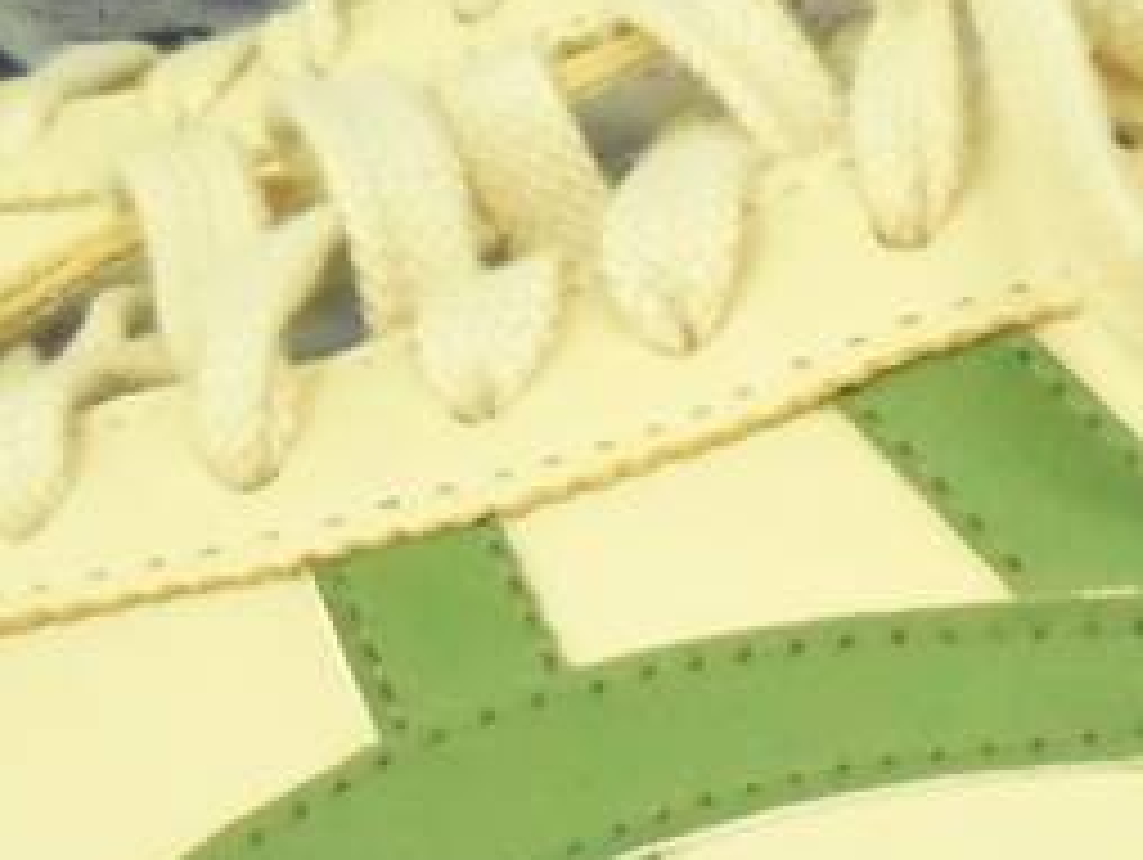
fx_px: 3041
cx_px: 900
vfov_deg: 16.0
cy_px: 196
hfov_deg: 21.1
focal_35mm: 92
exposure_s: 1/60
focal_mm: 4.6
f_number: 3.5
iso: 1250
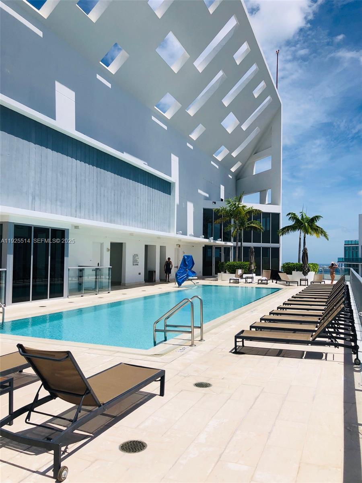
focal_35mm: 28
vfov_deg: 63.4
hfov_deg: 49.7
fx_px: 390
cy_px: 242
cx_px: 181
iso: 25
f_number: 1.8
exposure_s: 1/5405
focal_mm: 3.99
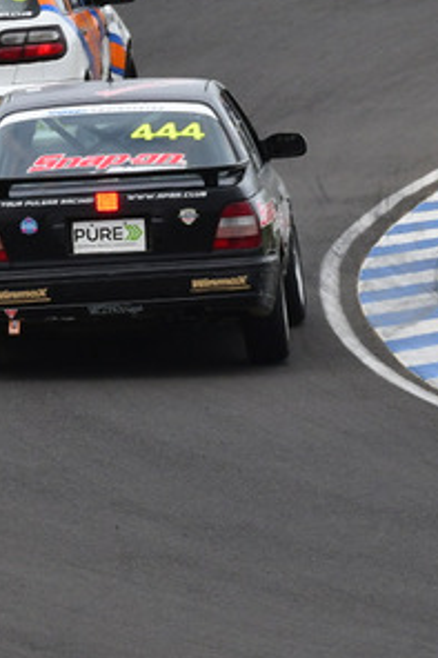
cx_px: -205
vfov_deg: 1.5
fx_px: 25925
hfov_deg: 1.0
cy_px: 169
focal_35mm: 1419
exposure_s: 1/640
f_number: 11
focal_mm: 350
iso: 500
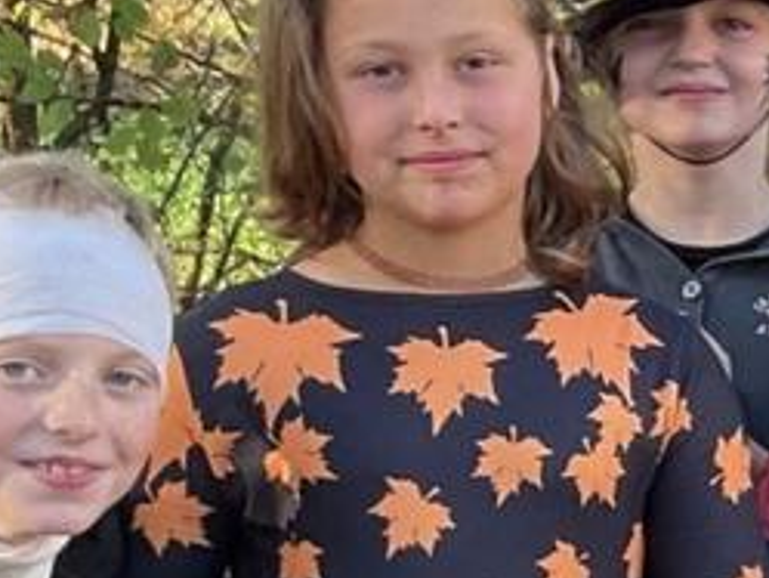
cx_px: 1485
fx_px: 3467
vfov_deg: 9.4
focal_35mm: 156
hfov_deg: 11.5
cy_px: 708
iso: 20
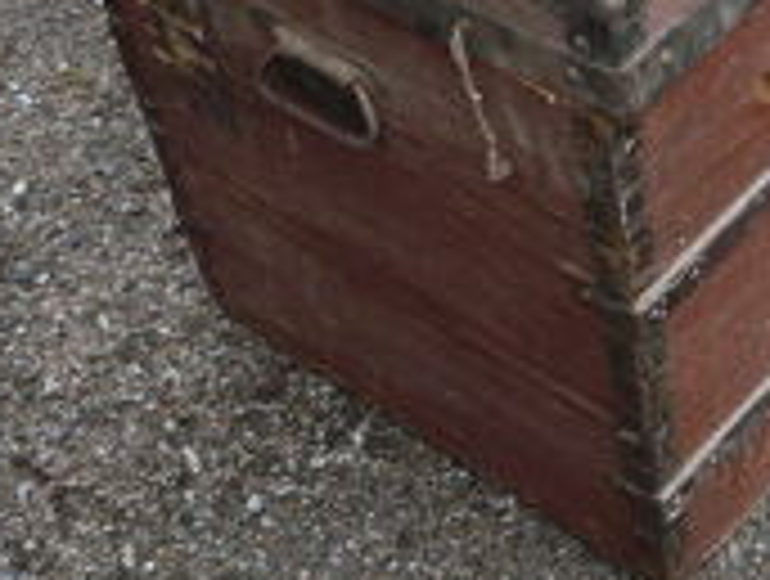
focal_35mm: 84
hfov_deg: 22.2
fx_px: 1872
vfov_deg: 17.4
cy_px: 85
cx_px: 806
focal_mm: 5.2
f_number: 3.3
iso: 100
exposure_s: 1/80
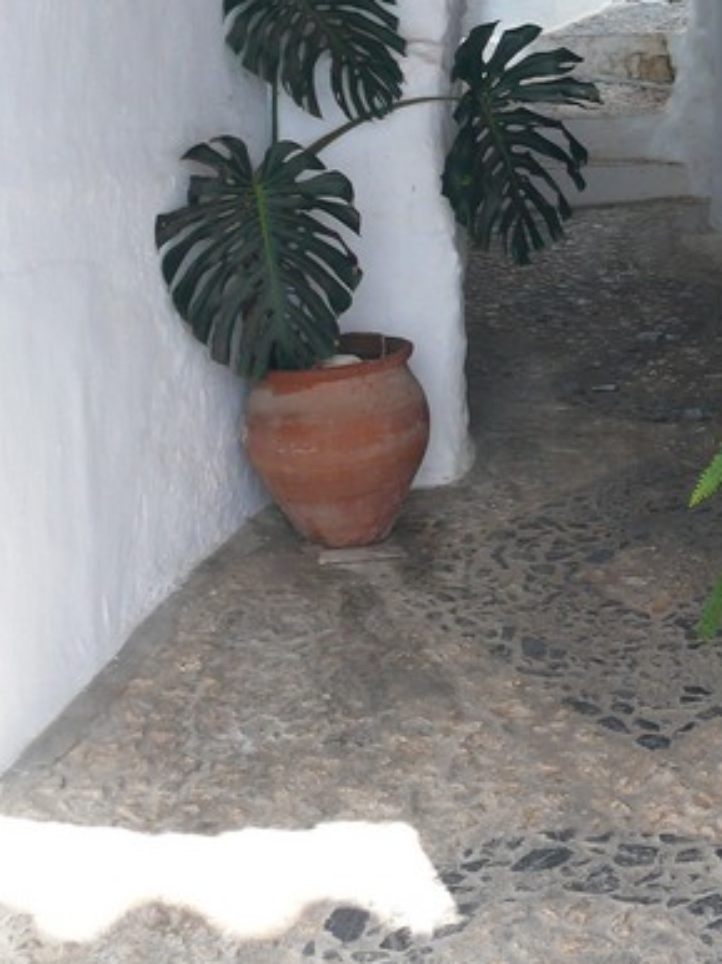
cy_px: 132
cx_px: 615
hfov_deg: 21.2
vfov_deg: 27.7
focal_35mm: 68
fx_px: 1893
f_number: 2.8
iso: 100
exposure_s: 1/40
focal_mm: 7.4
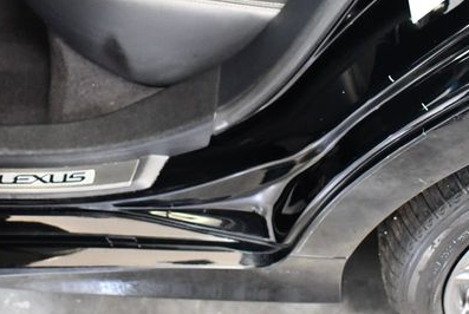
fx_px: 757
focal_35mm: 58
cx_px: 250
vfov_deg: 23.4
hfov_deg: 34.4
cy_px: 120
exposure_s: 1/60
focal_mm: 18
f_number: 3.5
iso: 4000
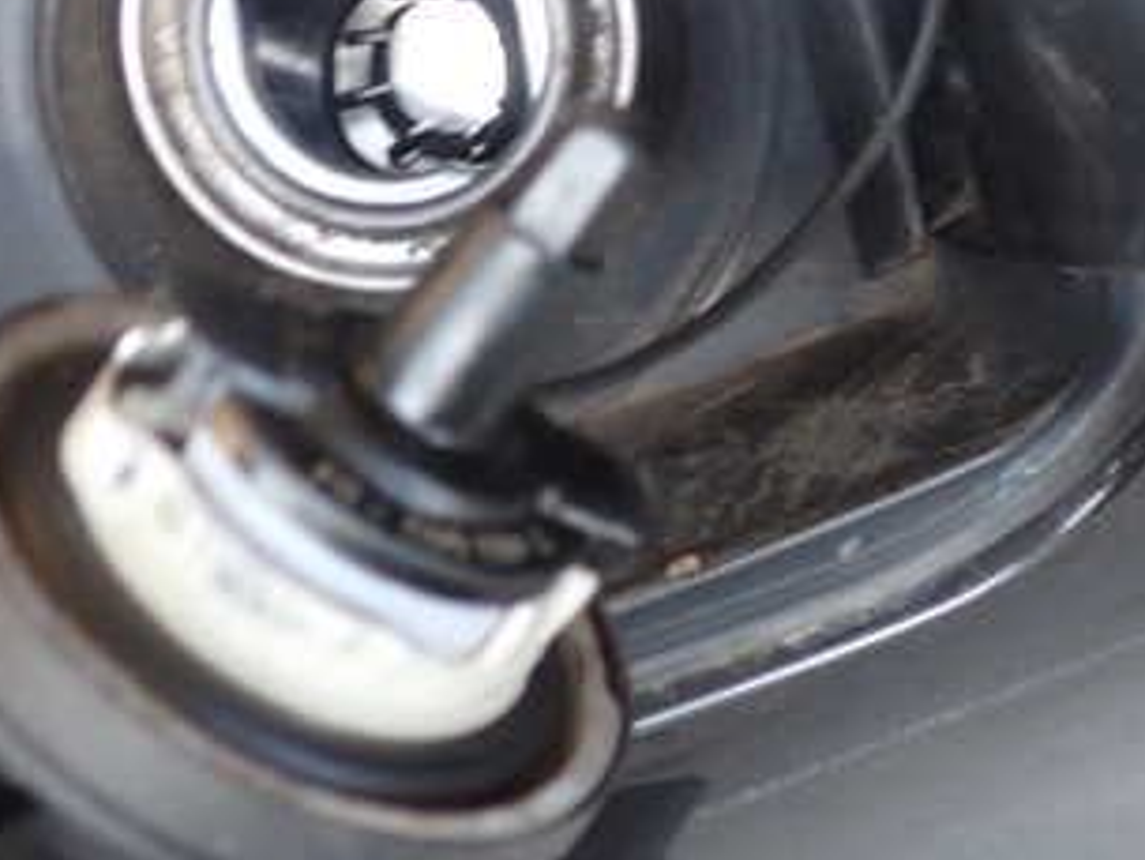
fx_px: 1952
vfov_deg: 24.7
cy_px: 267
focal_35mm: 59
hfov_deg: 32.1
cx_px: 860
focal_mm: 5.4
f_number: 2.3
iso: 200
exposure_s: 1/30
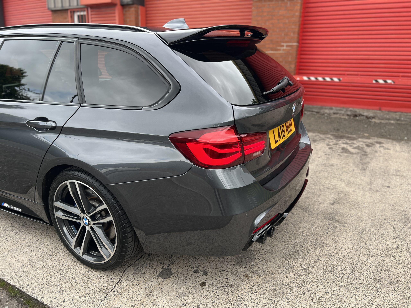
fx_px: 309
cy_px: 154
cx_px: 206
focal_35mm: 26
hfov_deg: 67.3
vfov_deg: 53.1
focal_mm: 5.7
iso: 50
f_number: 1.5
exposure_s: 1/558
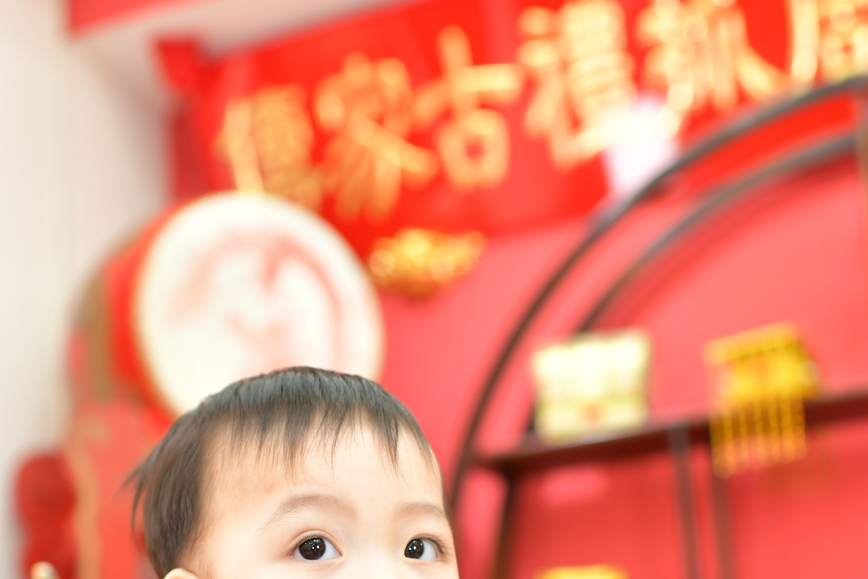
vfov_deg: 19.2
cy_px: 570
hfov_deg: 29.2
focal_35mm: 69
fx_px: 1664
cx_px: 354
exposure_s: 1/250
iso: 400
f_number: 2.8
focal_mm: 35
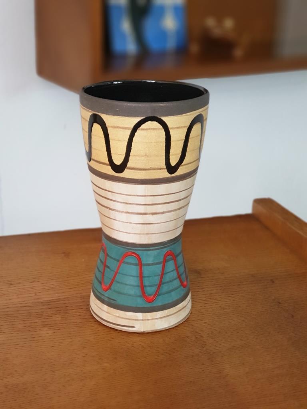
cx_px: 154
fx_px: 615
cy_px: 204
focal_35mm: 52
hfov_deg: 28.0
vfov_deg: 36.8
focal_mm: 6
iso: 800
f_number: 2.4
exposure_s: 1/25
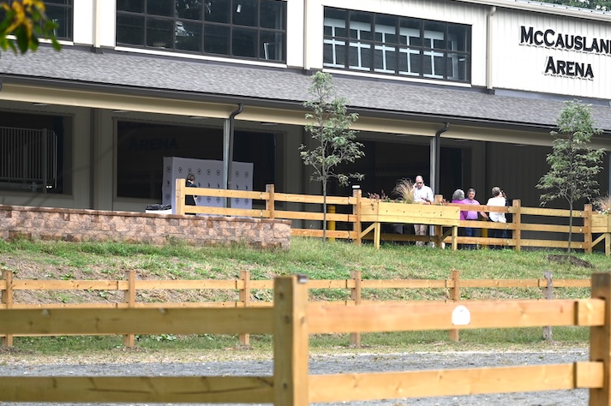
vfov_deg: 6.8
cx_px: 513
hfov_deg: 10.2
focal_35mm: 202
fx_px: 3425
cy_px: 175
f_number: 4.5
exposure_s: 1/320
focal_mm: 120
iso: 100
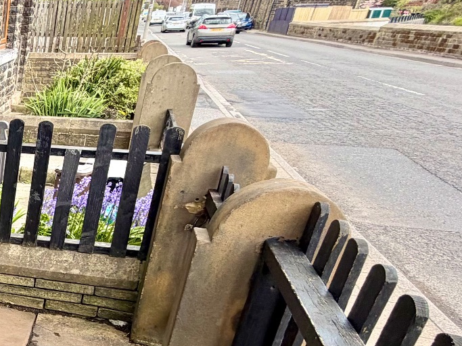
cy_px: 264
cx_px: -173
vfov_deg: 33.6
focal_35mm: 42
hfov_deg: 31.4
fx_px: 560
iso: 50
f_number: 2.2
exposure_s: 1/291
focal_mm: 2.22
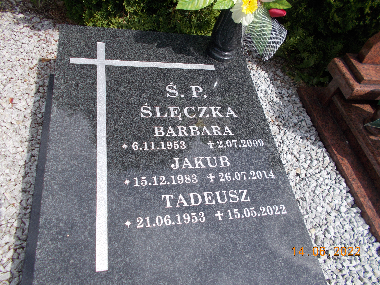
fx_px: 285
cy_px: 142
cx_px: 190
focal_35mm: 26
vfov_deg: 53.1
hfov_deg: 67.3
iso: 80
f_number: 8
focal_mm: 4.6
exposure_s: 1/125
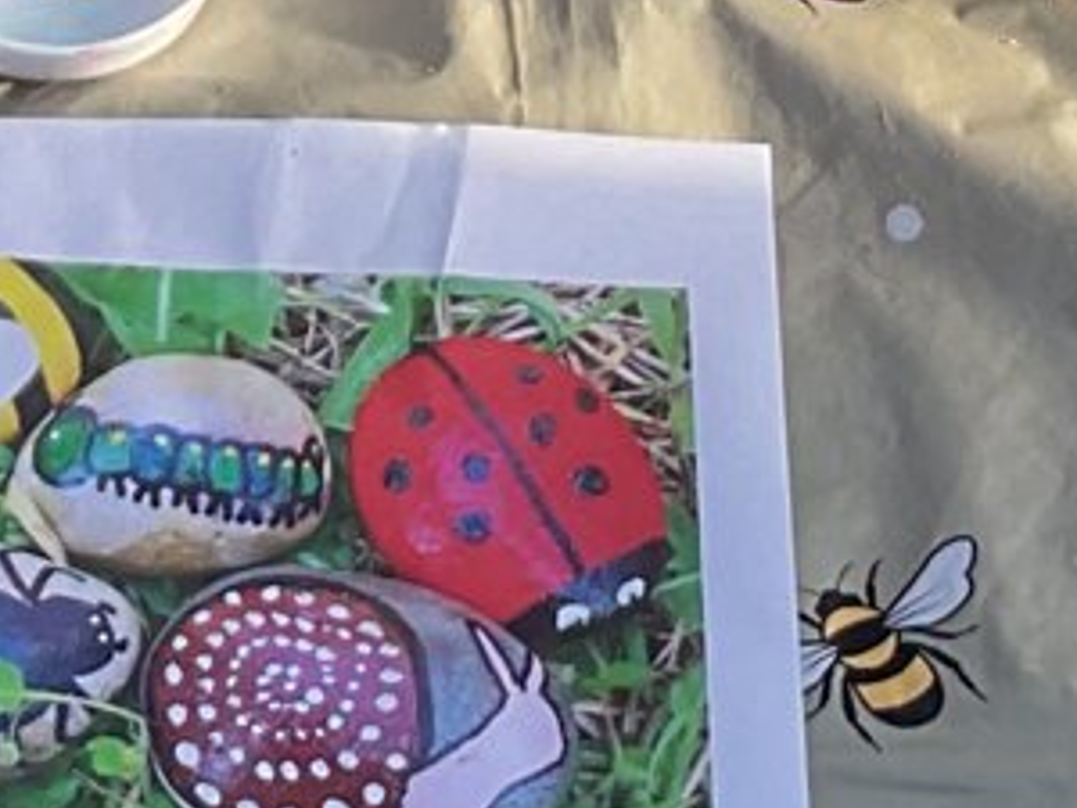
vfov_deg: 7.2
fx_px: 6160
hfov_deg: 9.9
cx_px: -75
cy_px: -761
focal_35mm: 198
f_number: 1.8
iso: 16
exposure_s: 1/182
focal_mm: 3
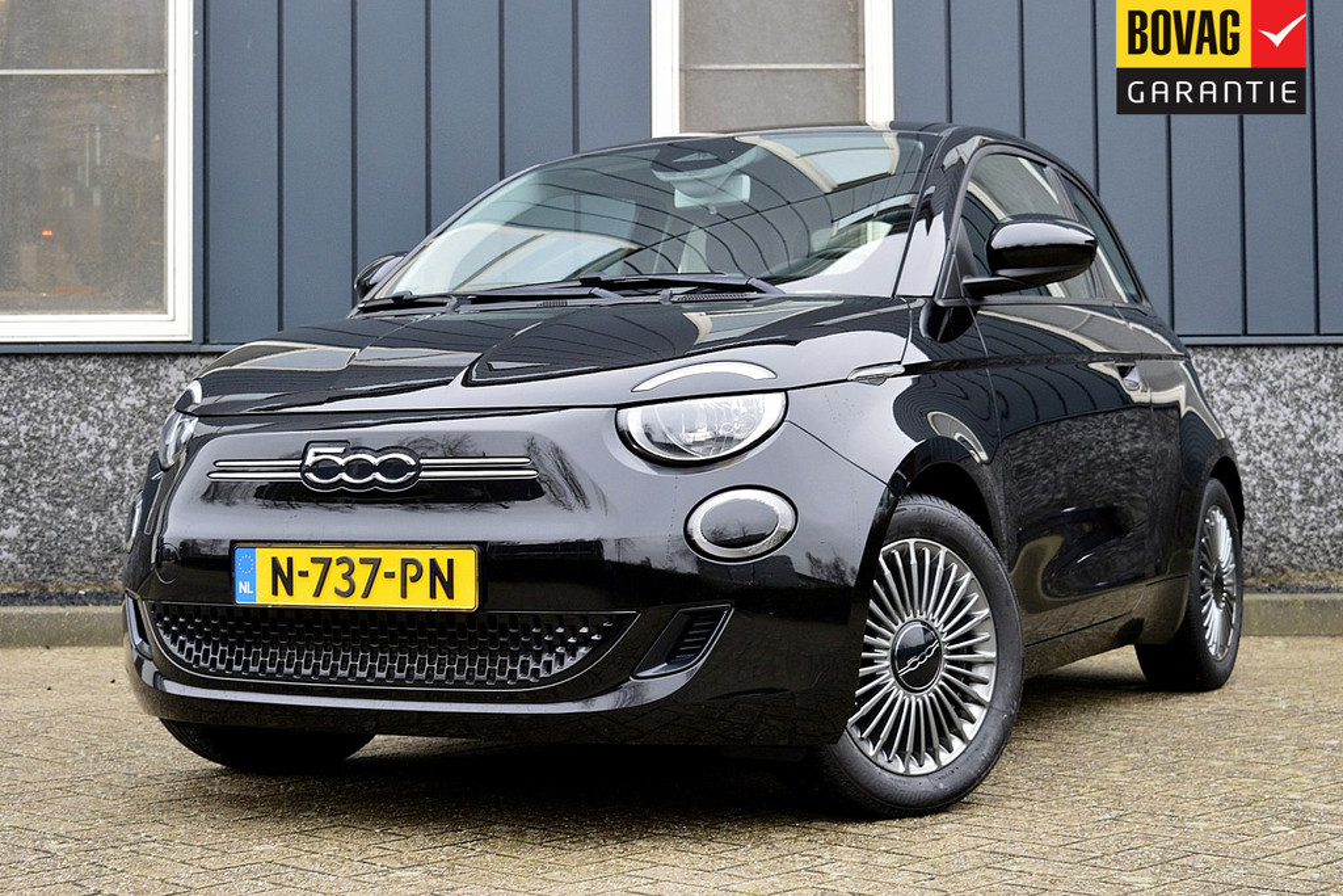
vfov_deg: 23.8
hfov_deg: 35.0
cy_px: 448
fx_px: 2127
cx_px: 672
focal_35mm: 57
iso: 800
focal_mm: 38
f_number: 6.3
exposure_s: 1/60
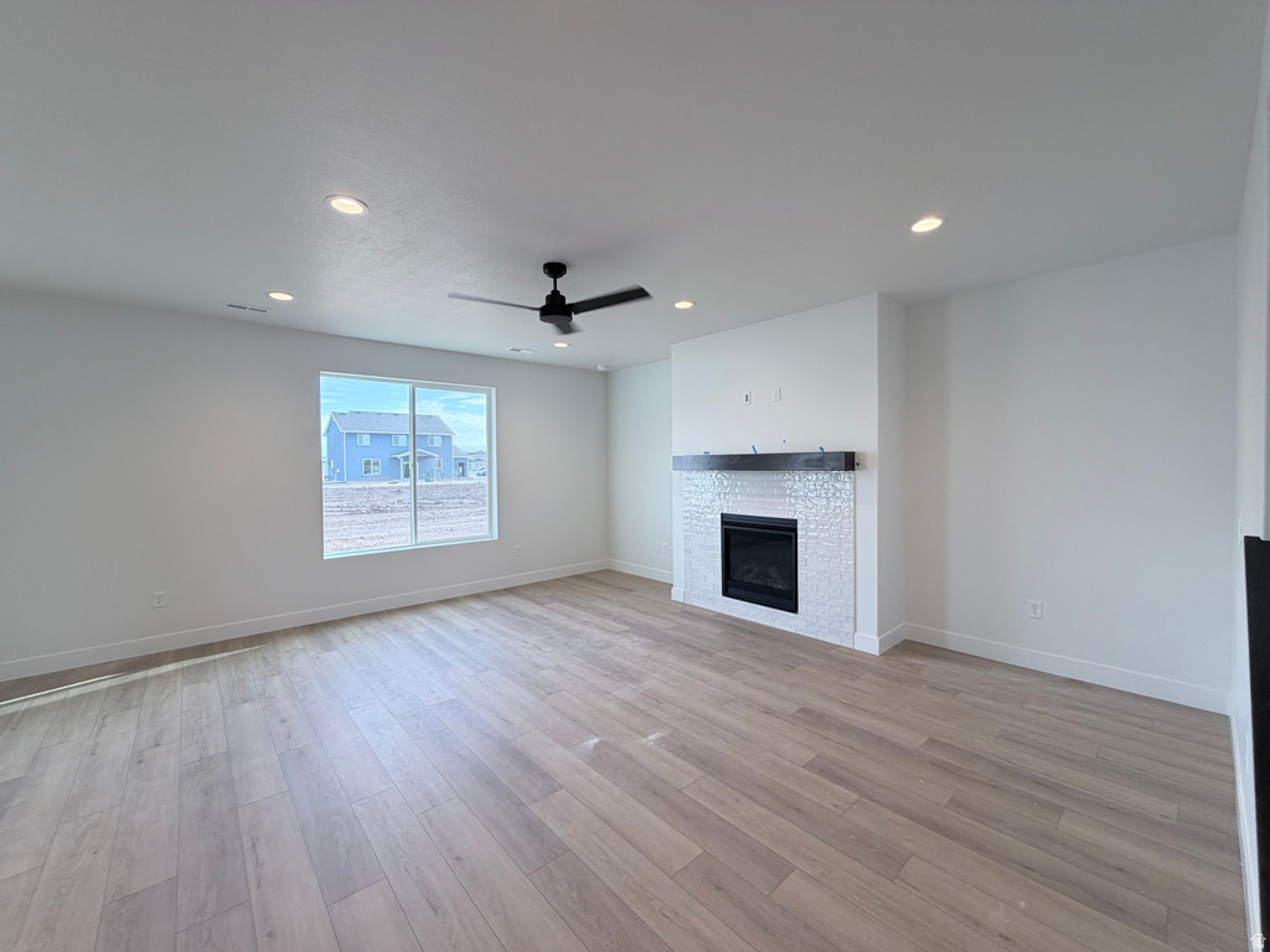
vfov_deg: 85.7
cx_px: 635
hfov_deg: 102.1
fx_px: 514
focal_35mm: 14
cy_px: 476
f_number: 2.2
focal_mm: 2.22
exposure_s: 1/120
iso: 100
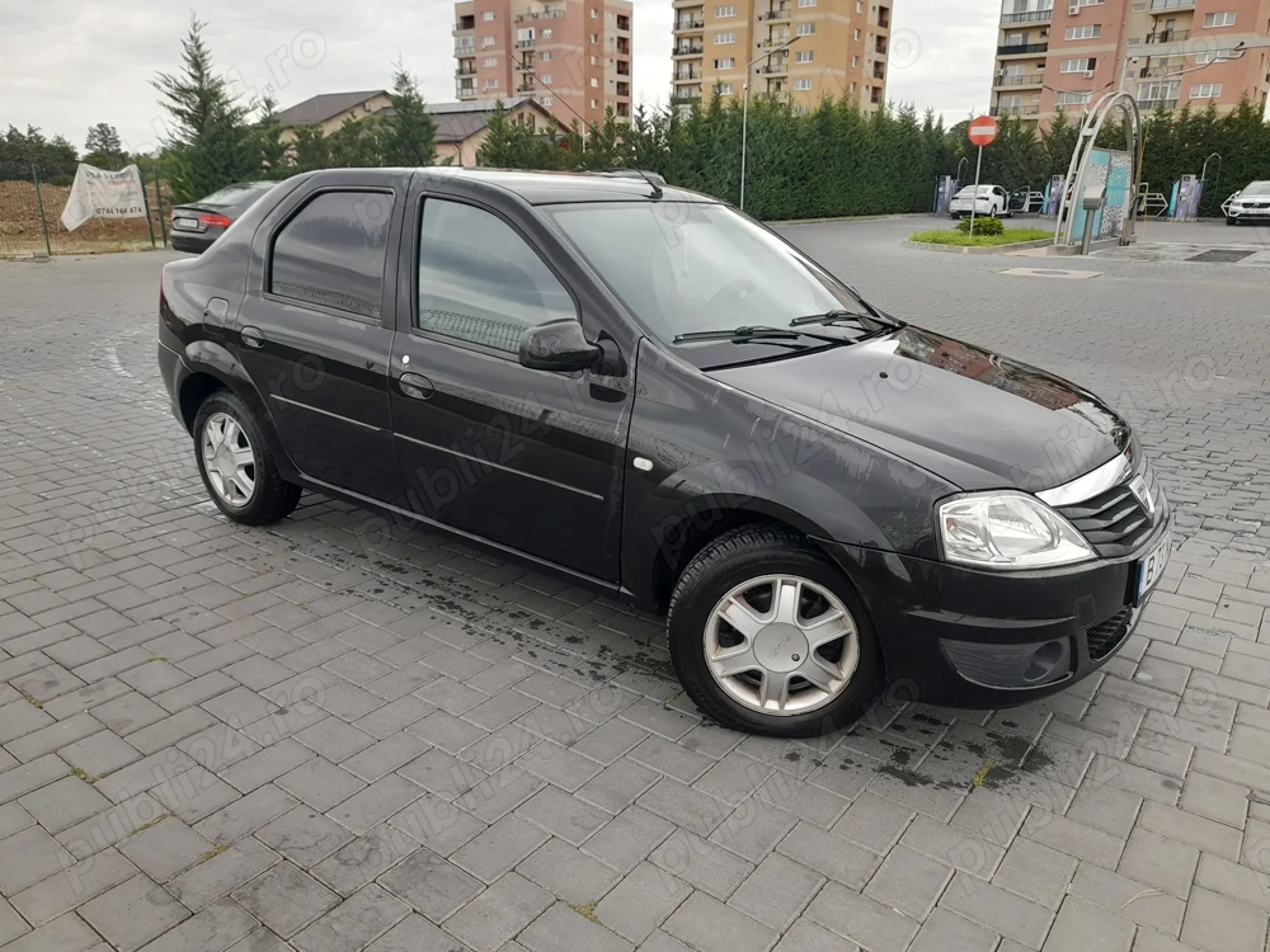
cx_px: 635
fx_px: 917
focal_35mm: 25
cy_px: 476
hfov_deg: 69.4
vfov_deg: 54.9
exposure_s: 1/121
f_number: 2
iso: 20
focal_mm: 4.6
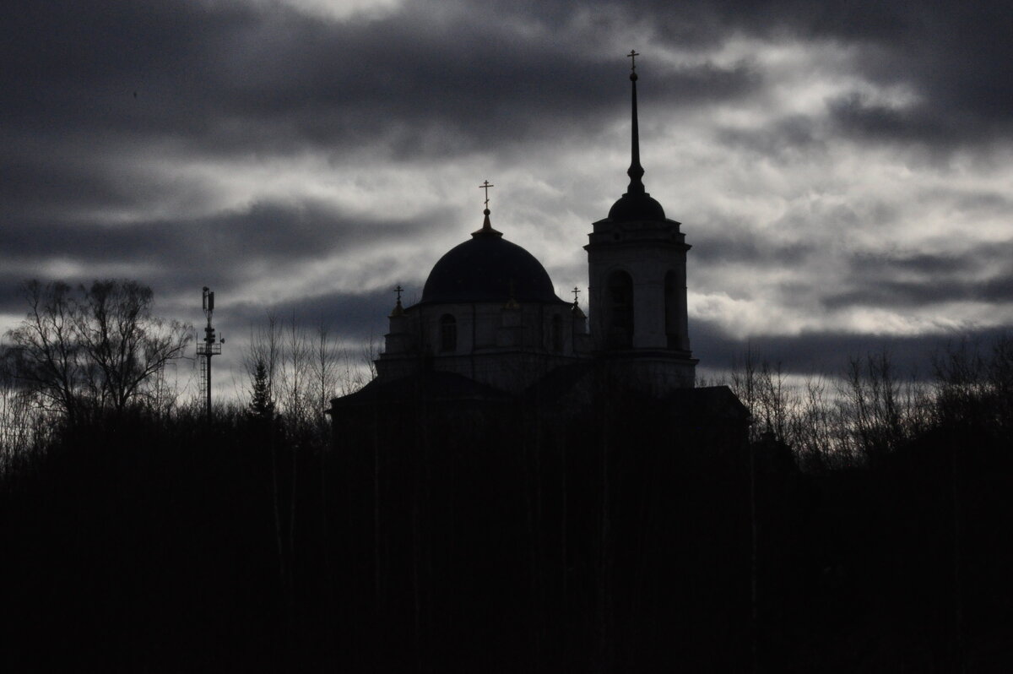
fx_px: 3585
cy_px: 337
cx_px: 506
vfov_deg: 10.7
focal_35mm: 128
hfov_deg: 16.1
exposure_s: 1/1000
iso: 1600
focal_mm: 85
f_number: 36
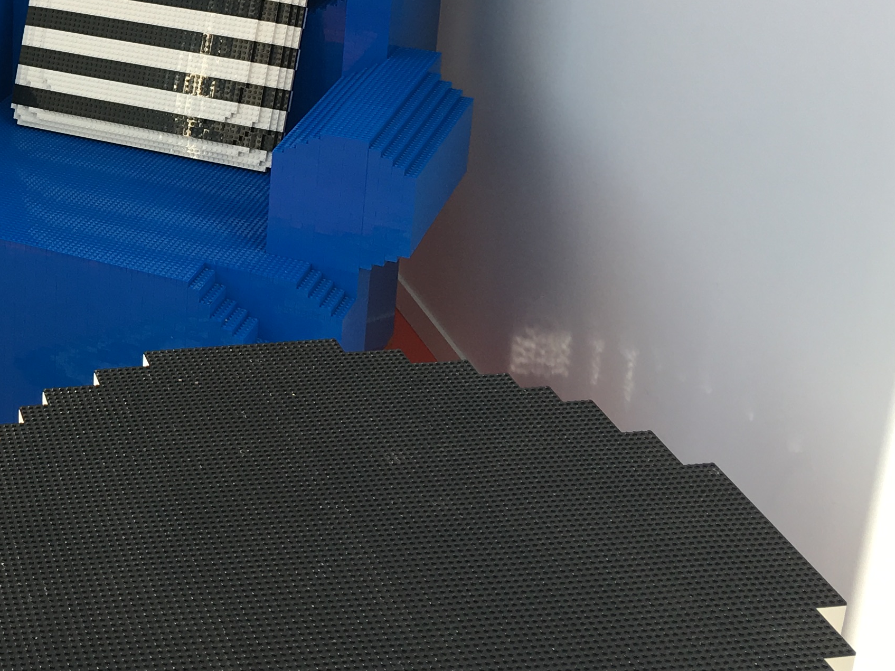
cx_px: -69
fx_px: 1784
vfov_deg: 20.9
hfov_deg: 26.2
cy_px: 74
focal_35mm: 69
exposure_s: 1/304
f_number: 2.2
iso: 25
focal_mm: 4.15
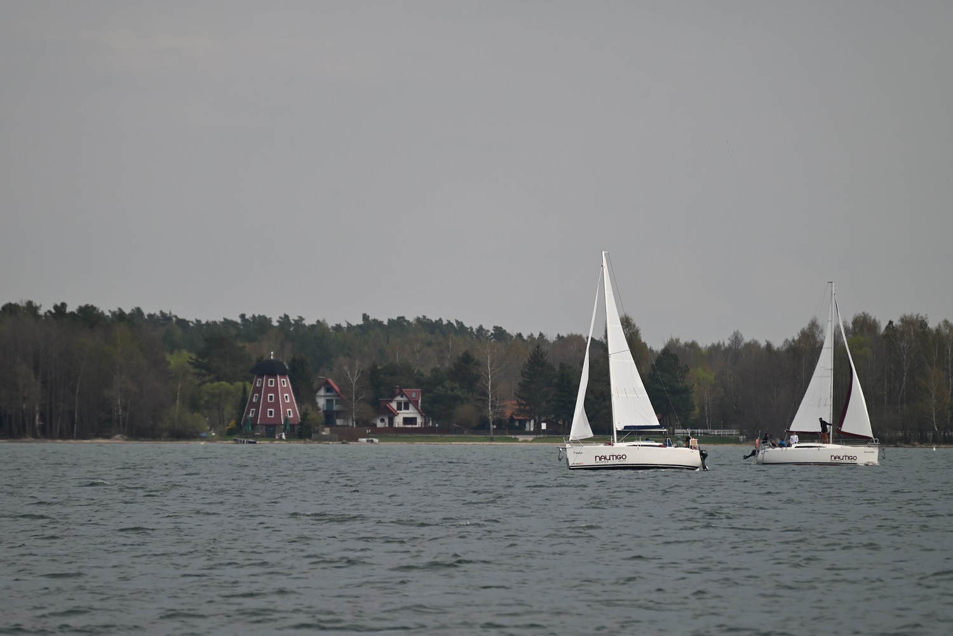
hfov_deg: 6.9
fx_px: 7943
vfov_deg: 4.6
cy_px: 318
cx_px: 476
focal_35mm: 300
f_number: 5.6
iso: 250
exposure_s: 1/1000
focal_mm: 300
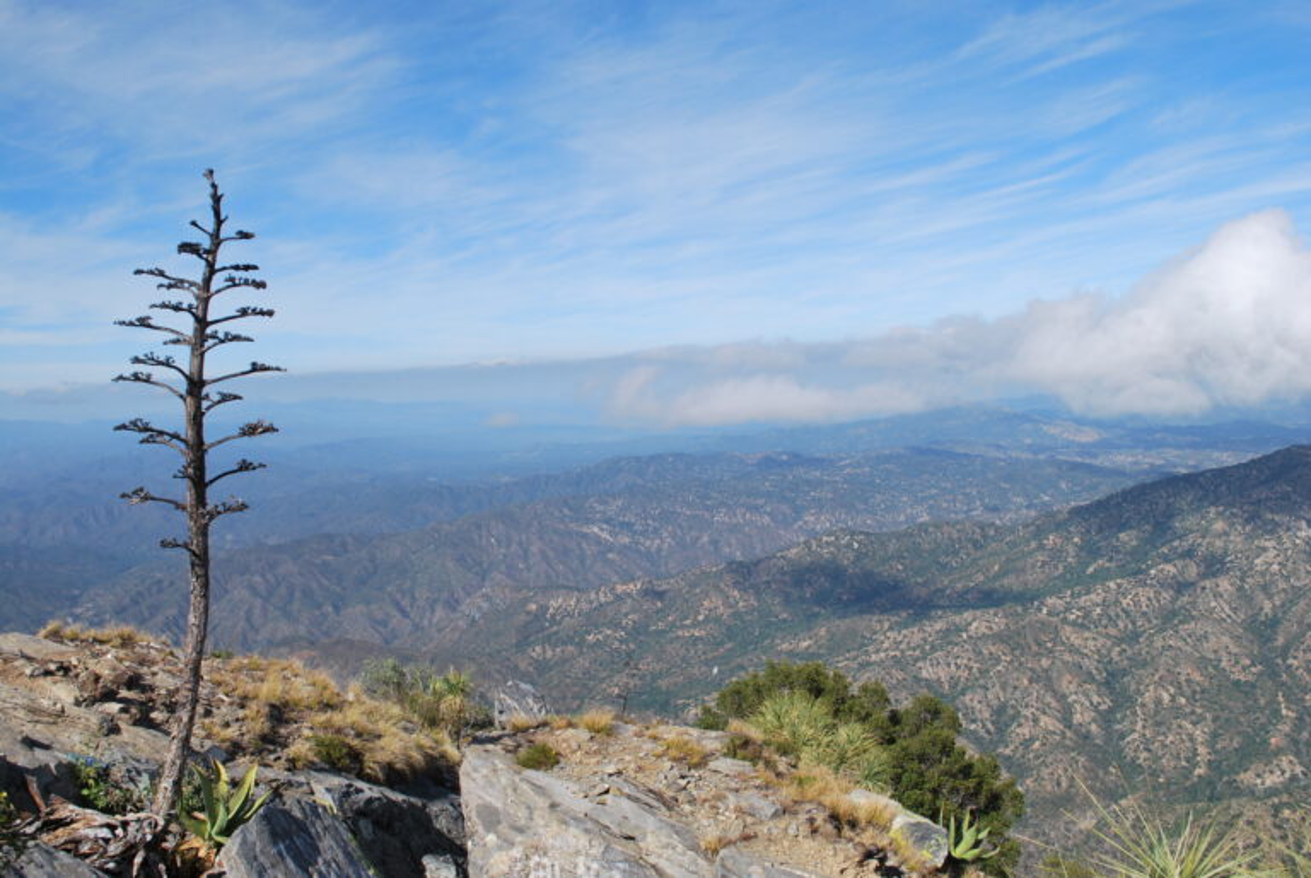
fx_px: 1203
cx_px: 656
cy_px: 439
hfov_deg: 57.2
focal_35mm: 33
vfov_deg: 40.1
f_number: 9
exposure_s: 1/320
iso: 100
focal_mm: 22
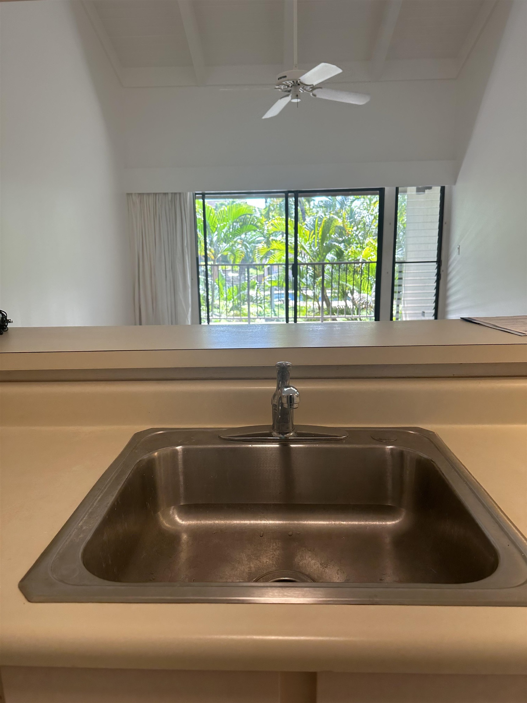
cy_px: 352
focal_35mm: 24
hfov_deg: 56.8
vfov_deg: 71.6
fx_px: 487
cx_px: 264
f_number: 1.78
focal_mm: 6.86
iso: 80
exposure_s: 1/166
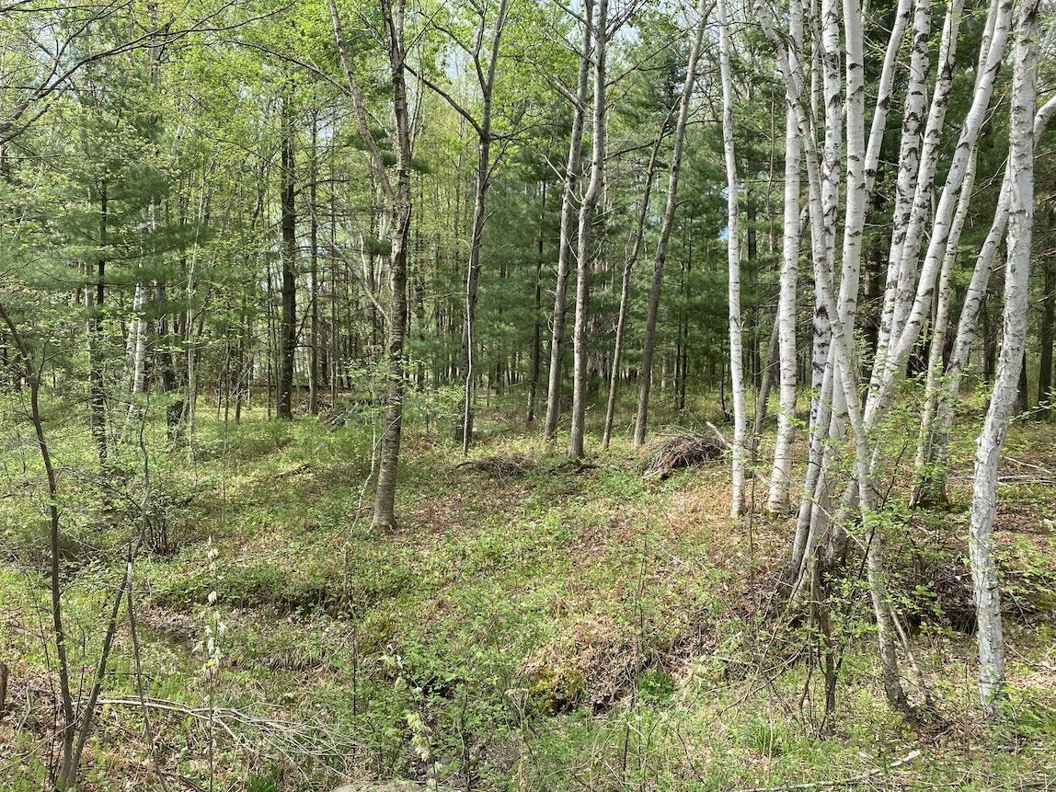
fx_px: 885
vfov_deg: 48.2
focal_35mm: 29
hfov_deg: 61.5
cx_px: 477
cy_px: 402
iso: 32
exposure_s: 1/571
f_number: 1.8
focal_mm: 4.25
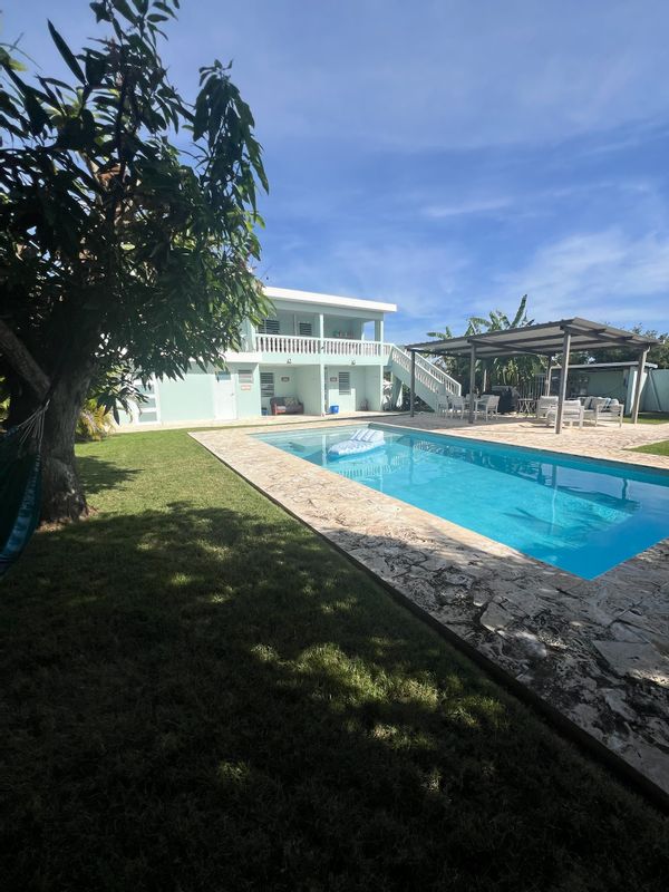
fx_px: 335
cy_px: 446
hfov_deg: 89.9
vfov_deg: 106.2
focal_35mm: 13
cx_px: 334
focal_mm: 1.57
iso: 32
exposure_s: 1/3040
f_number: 1.8
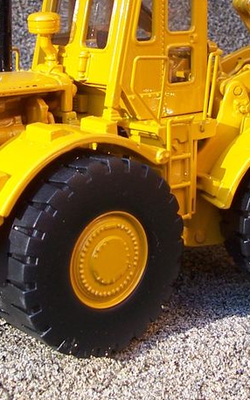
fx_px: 905
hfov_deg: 15.7
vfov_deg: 24.7
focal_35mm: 83
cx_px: 177
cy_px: 113
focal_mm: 6
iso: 80
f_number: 2.8
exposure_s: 1/125
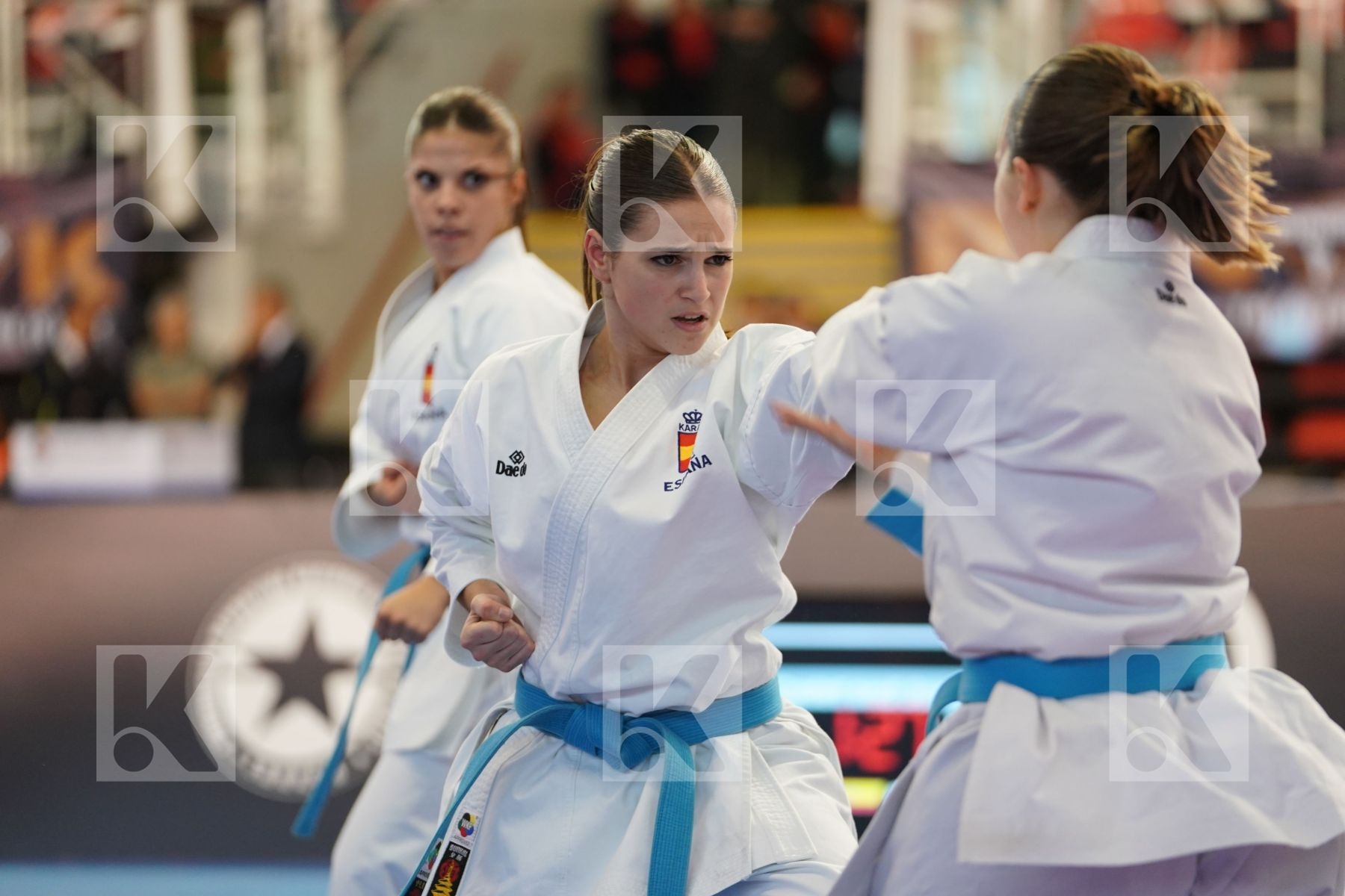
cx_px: 672
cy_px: 448
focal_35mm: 167
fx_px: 6239
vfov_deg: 8.2
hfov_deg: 12.3
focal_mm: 167
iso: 2000
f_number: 2.8
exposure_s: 1/500
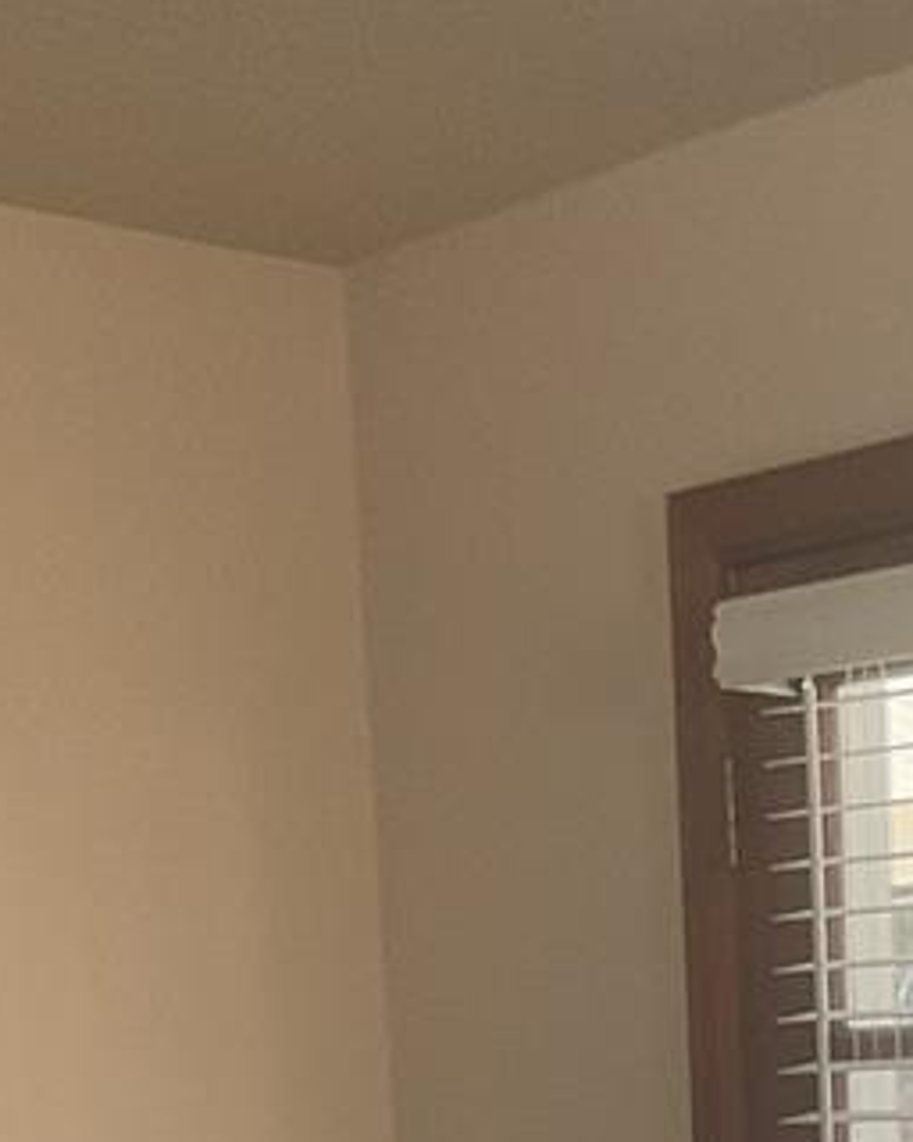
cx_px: 1013
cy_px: 1849
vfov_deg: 16.1
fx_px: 3580
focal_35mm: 106
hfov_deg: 14.2
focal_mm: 3
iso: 64
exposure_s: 1/60
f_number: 1.8
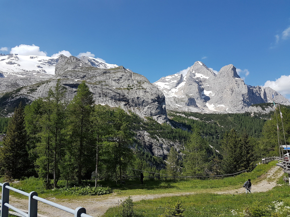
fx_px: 218
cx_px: 145
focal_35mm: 26
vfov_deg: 53.1
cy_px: 108
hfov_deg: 67.3
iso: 40
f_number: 1.7
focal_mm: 4.2
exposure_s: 1/2160
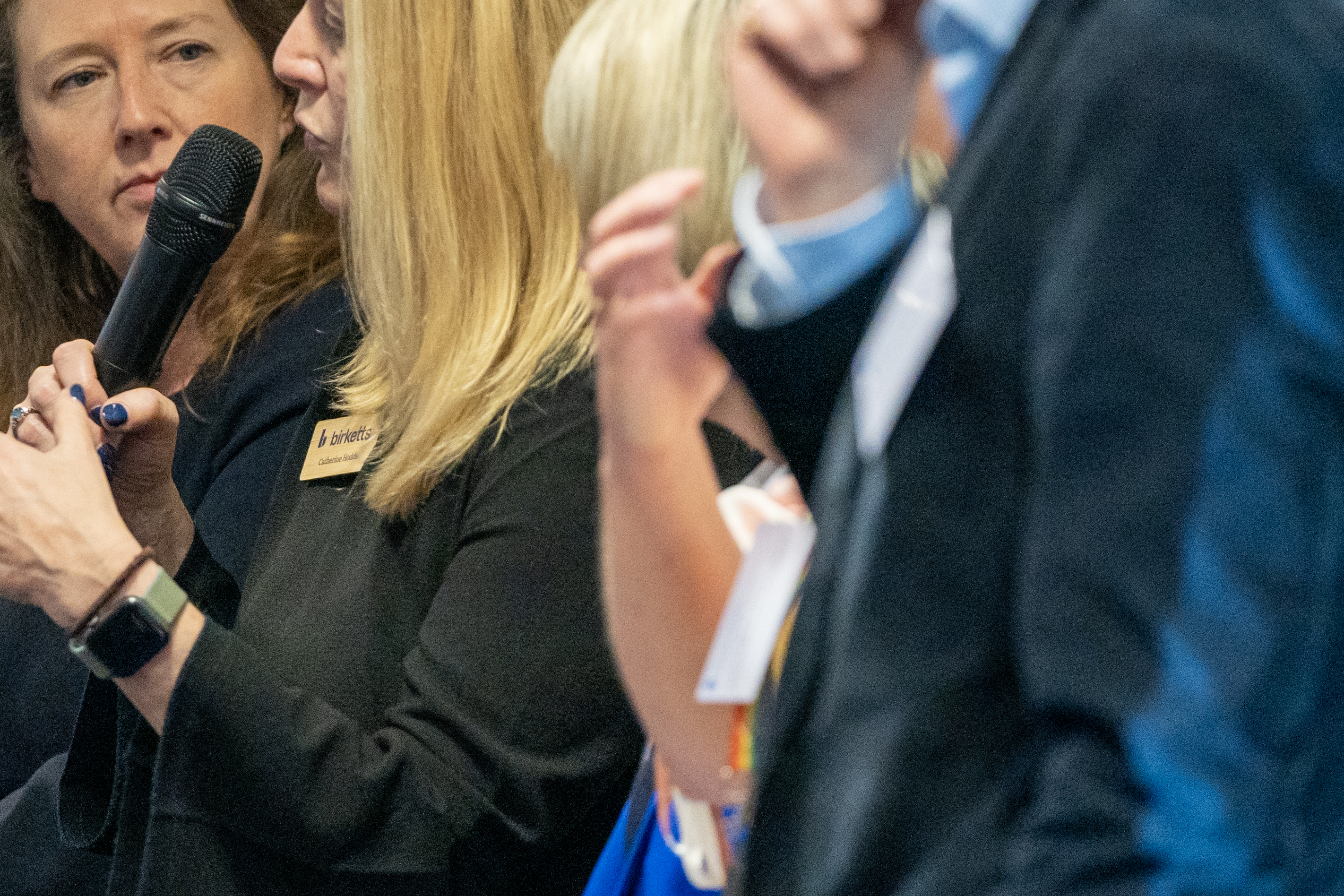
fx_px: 20382
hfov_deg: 3.8
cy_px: 303
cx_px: 485
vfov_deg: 2.5
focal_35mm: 546
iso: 3200
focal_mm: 200
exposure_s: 1/320
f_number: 2.8
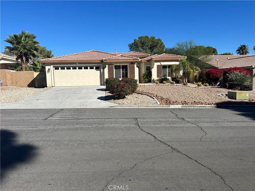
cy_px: 96
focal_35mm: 26
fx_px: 192
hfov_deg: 67.3
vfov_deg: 53.1
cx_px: 128
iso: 50
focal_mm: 5.7
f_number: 1.5
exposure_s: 1/5587
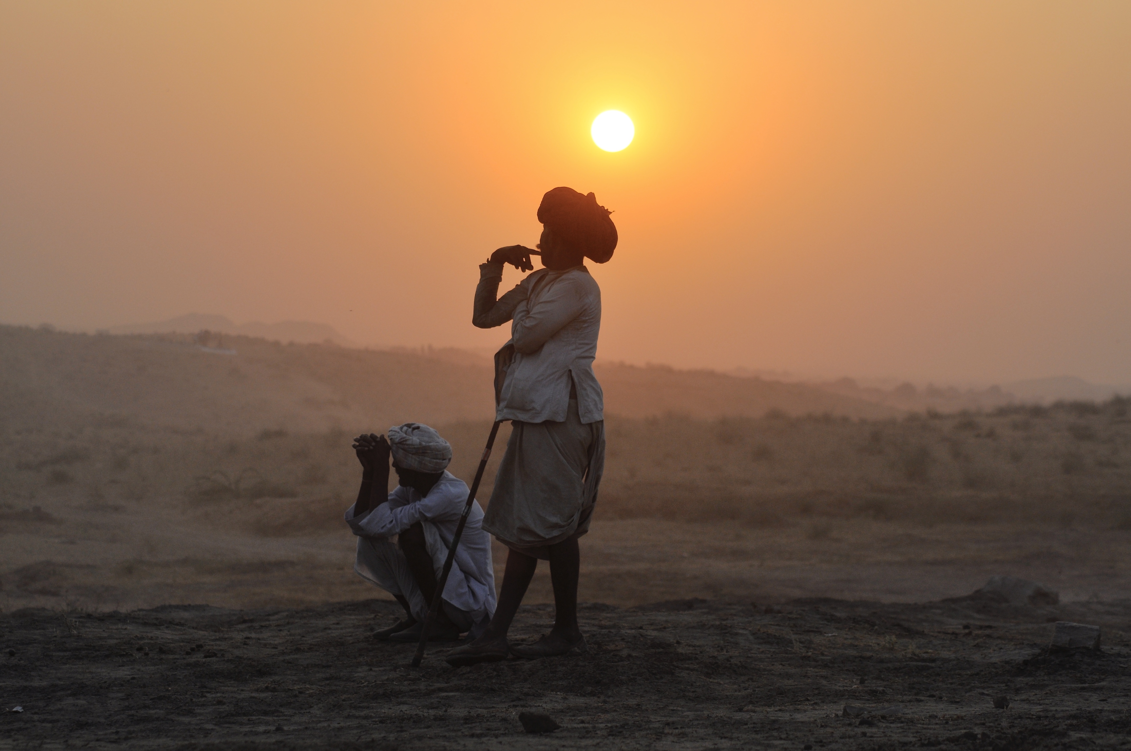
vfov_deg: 10.7
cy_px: 376
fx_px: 4001
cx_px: 566
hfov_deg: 16.1
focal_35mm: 128
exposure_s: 1/640
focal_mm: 85
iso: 200
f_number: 6.3
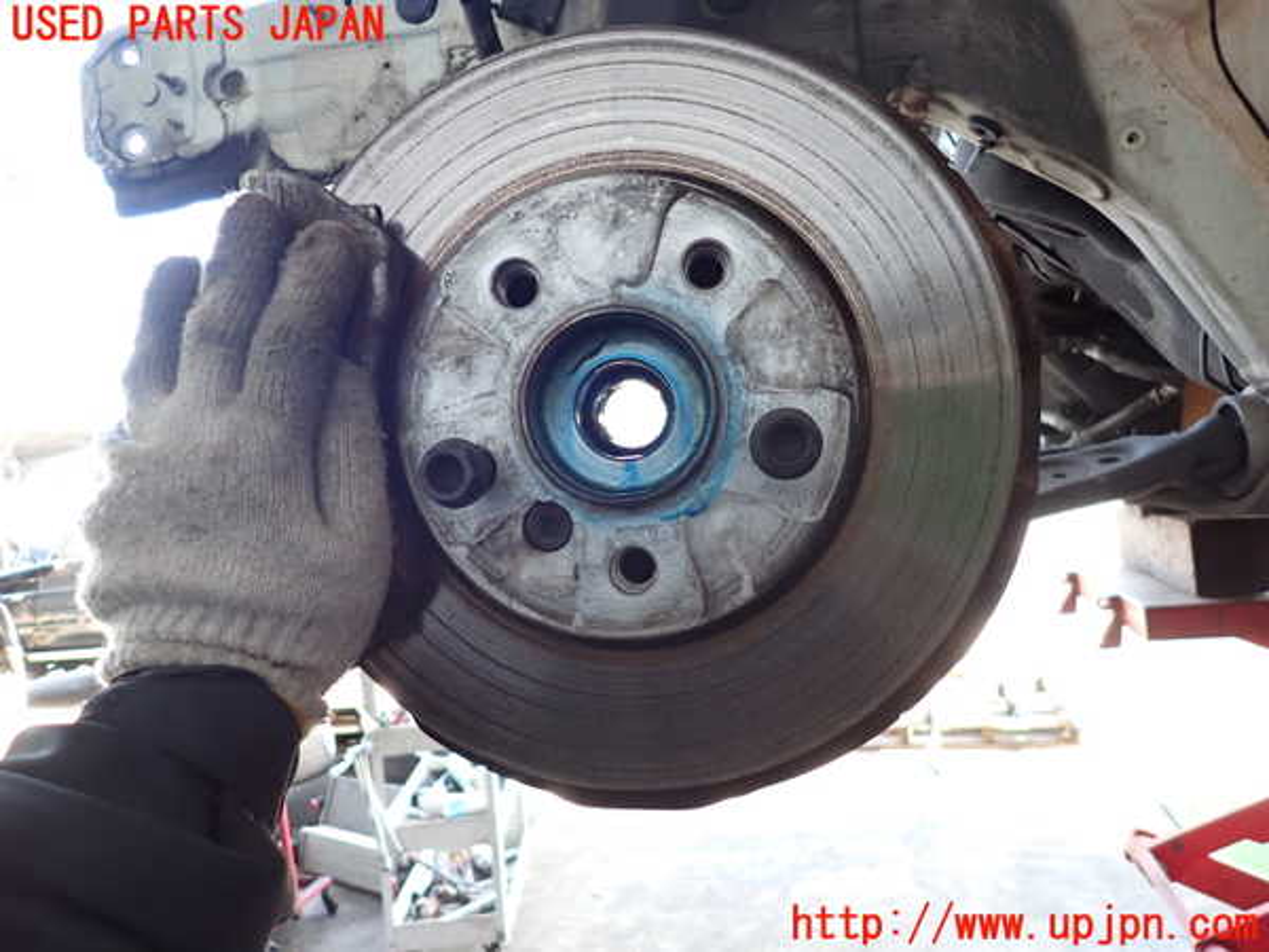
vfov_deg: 54.9
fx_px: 916
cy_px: 476
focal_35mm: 25
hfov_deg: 69.4
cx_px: 634
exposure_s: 1/100
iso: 320
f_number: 2
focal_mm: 4.5
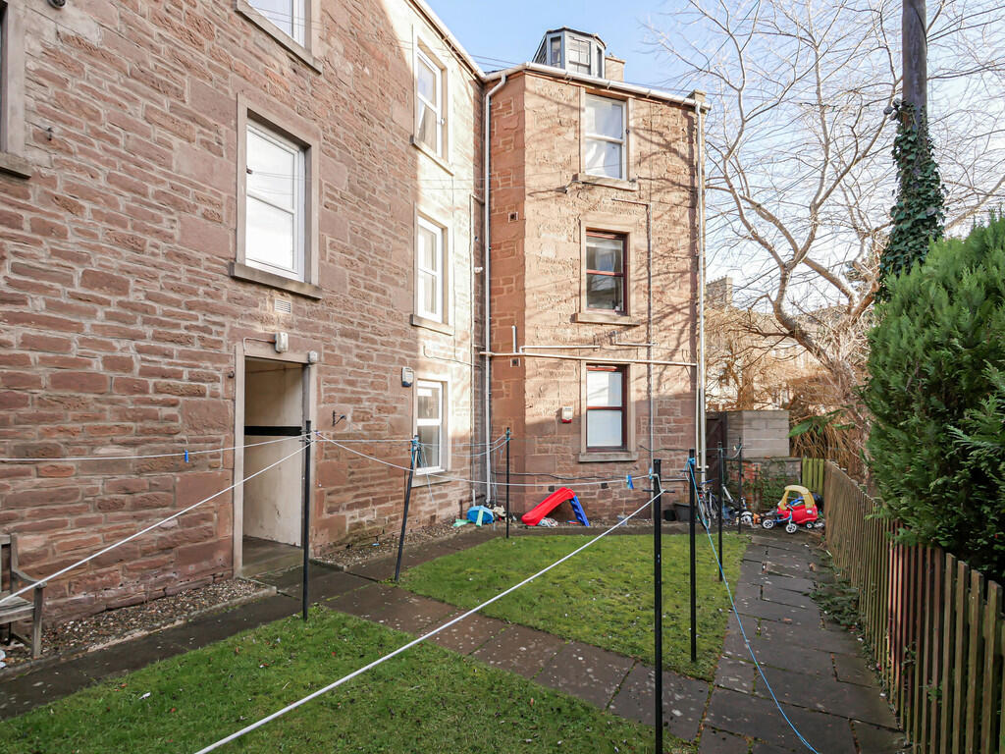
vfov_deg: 85.7
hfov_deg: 102.1
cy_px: 377
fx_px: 406
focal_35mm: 14
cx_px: 502
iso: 200
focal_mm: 7
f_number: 4.5
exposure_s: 1/125
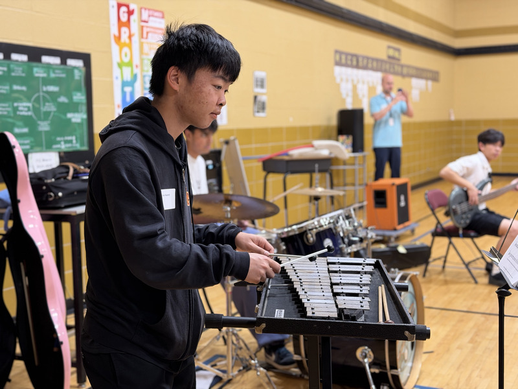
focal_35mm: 48
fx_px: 718
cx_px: 259
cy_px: 194
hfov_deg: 39.7
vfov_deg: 30.3
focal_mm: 6.76
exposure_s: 1/60
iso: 160
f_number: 1.78
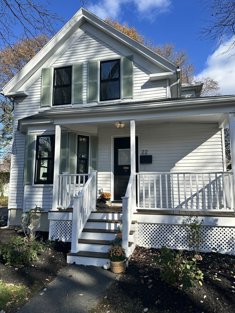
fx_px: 217
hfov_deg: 56.8
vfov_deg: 71.6
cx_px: 118
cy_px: 156
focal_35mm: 24
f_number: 1.78
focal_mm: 6.86
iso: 80
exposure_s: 1/2732
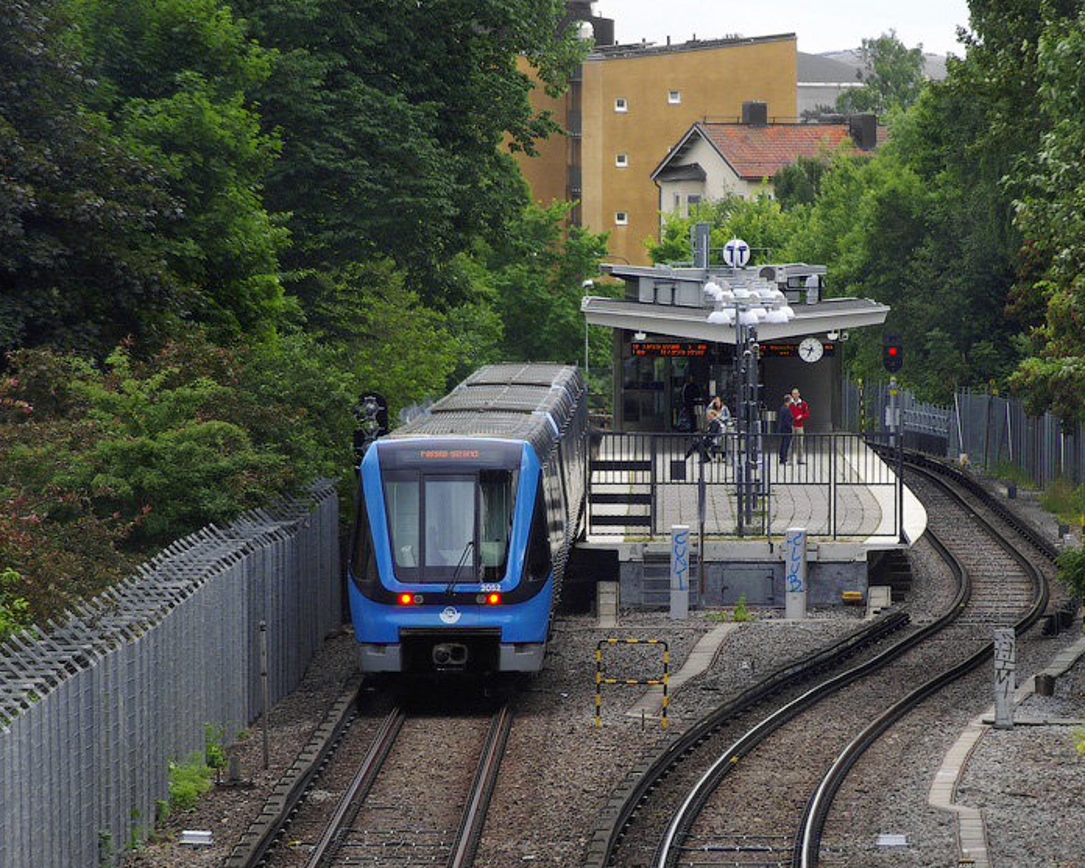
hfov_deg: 4.3
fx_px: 14292
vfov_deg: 3.5
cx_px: 756
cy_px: 504
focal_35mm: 445
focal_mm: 220
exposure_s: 1/90
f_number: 6.7
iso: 200
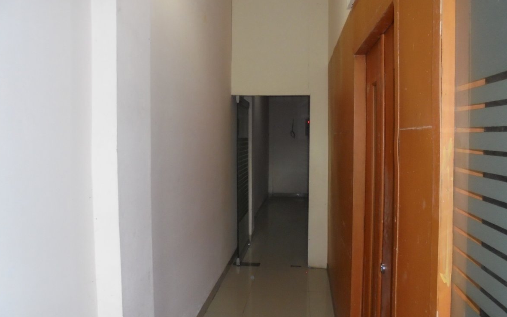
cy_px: 155
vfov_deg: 44.5
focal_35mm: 28
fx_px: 387
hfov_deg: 66.5
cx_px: 252
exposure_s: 1/30
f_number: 3.5
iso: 400
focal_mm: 4.6
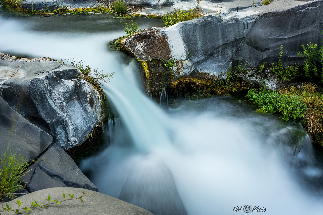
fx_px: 314
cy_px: 108
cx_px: 162
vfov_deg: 37.9
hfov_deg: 54.4
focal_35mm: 35
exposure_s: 1/40
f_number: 8
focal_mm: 35
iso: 100
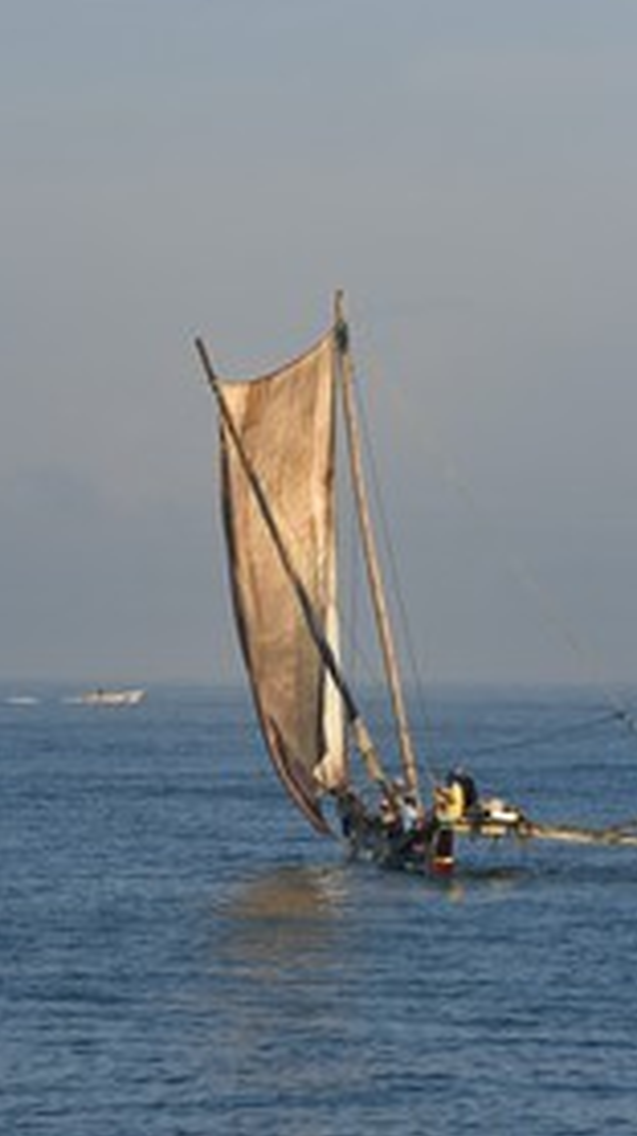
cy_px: 568
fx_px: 9536
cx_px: 220
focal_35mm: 317
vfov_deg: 6.8
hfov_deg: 3.8
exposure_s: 1/400
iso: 200
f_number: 14
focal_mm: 200
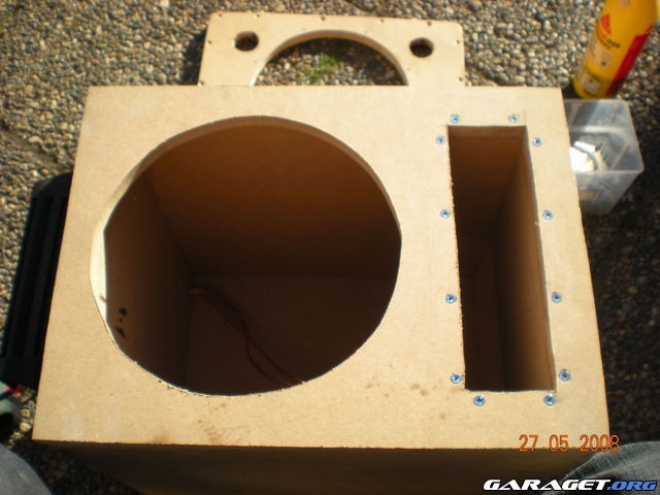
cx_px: 330
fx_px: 725
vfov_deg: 37.7
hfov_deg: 49.0
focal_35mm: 38
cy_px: 248
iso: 64
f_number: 4.6
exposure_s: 1/201
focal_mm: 6.3
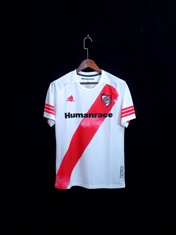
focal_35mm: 26
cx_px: 88
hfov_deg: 53.1
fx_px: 176
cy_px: 118
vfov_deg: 67.3
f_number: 1.5
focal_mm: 4.3
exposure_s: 1/30
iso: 200
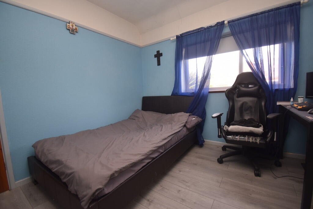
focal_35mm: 15
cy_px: 104
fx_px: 130
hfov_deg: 100.4
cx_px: 156
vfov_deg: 77.3
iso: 400
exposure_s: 1/80
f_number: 4.5
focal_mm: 10
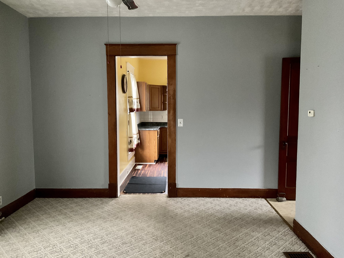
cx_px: 172
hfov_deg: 61.7
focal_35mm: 29
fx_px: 288
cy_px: 129
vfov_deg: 48.2
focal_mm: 3
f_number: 1.8
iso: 500
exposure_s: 1/24
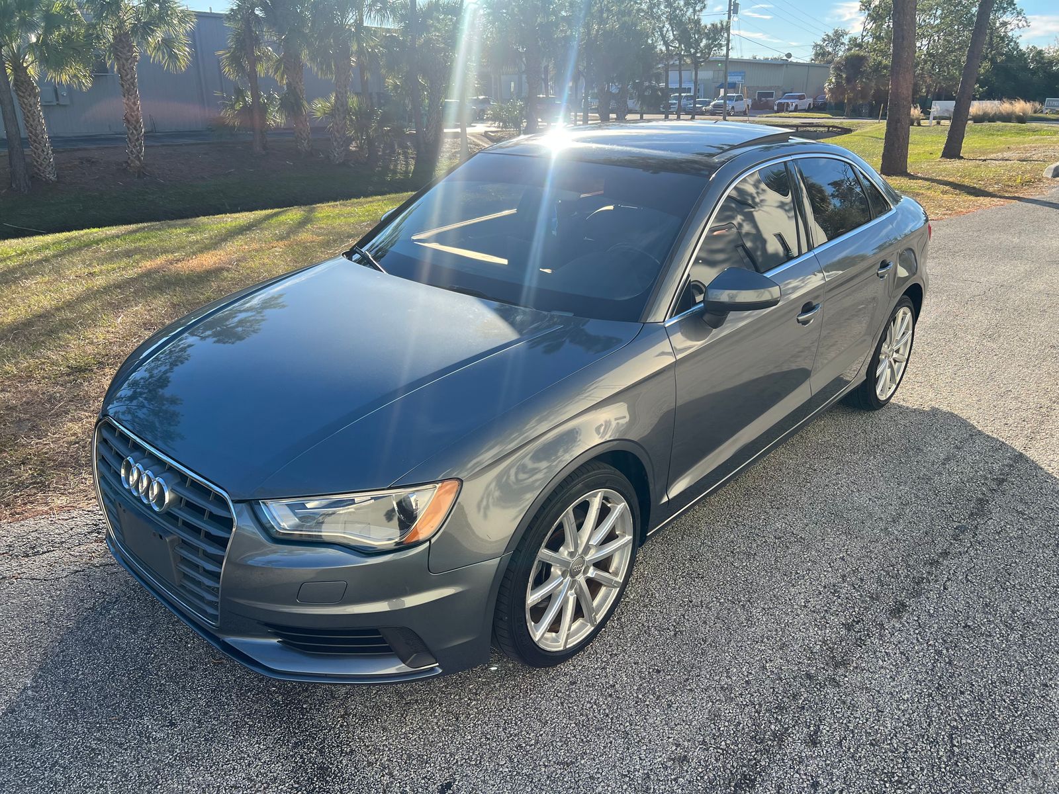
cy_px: 397
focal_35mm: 26
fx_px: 795
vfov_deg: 53.1
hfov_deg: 67.3
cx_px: 530
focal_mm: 5.7
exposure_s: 1/1511
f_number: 1.5
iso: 50
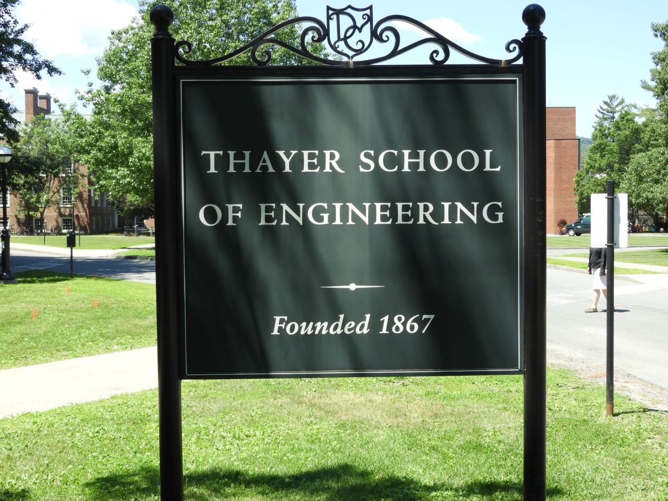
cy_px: 250
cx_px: 334
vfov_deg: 26.6
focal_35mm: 55
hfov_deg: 34.9
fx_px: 1061
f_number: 4
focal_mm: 9.9
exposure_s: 1/320
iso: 100
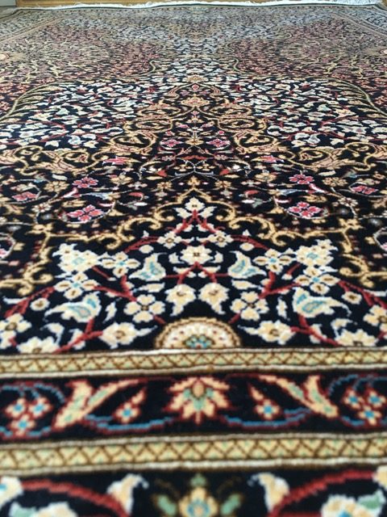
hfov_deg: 48.2
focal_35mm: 29
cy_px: 258
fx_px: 432
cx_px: 194
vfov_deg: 61.7
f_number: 2.2
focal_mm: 4.15
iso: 160
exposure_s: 1/33
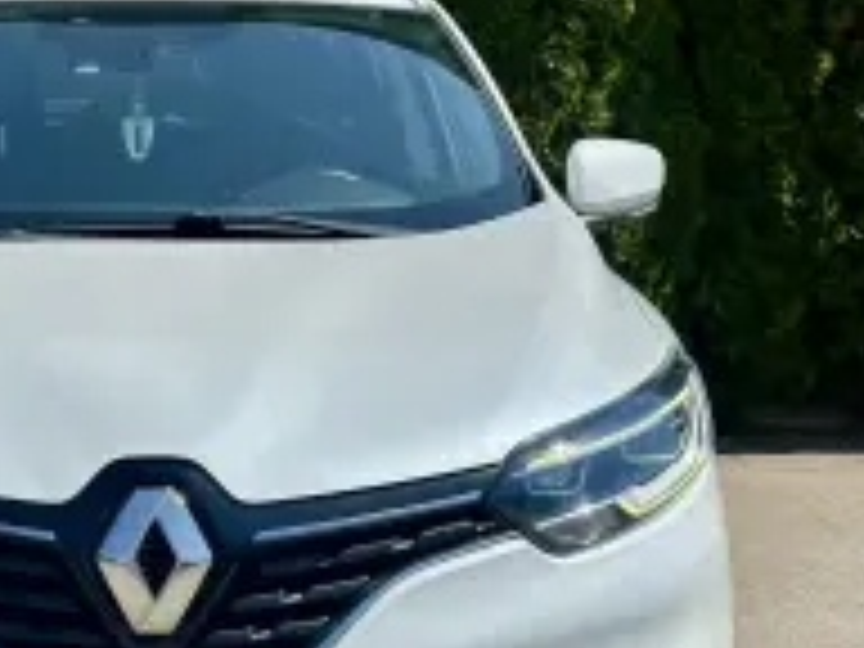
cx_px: 135
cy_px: 522
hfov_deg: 21.4
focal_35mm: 90
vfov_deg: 16.3
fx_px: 2246
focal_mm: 6.86
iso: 64
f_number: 1.78
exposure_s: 1/6623
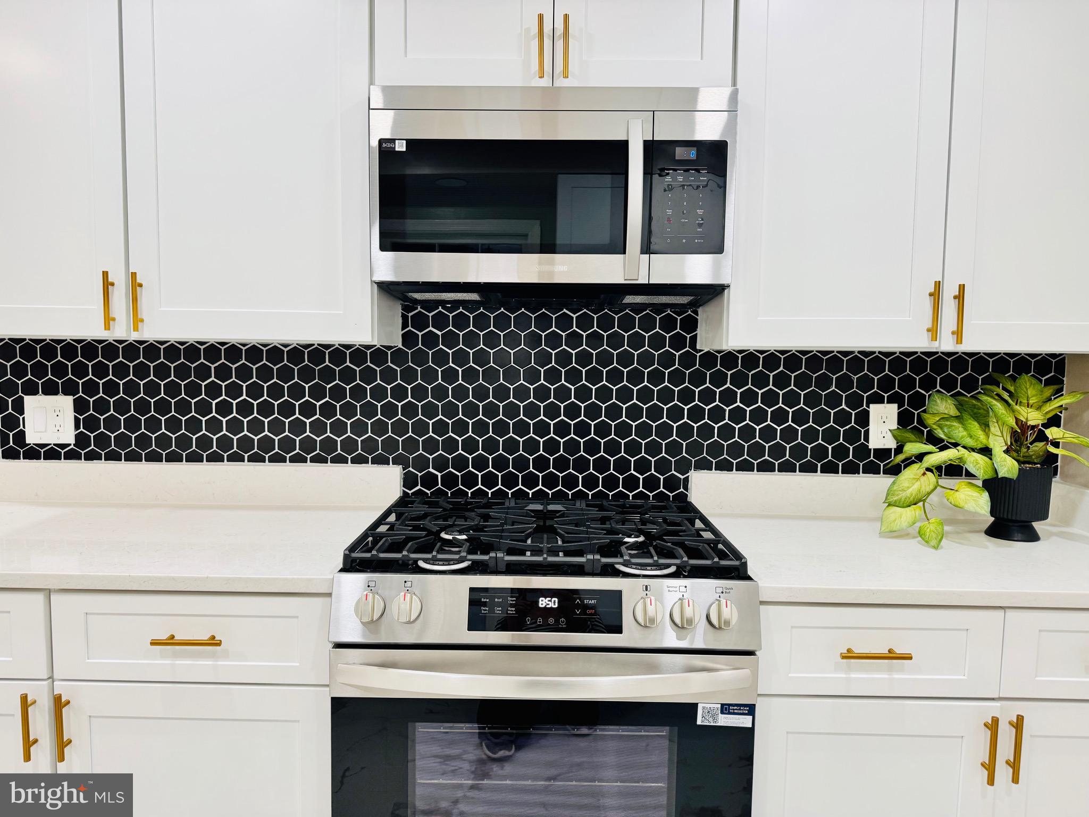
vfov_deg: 56.8
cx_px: 544
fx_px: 755
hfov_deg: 71.6
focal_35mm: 24
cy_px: 408
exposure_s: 1/120
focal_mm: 6.76
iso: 125
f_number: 1.78
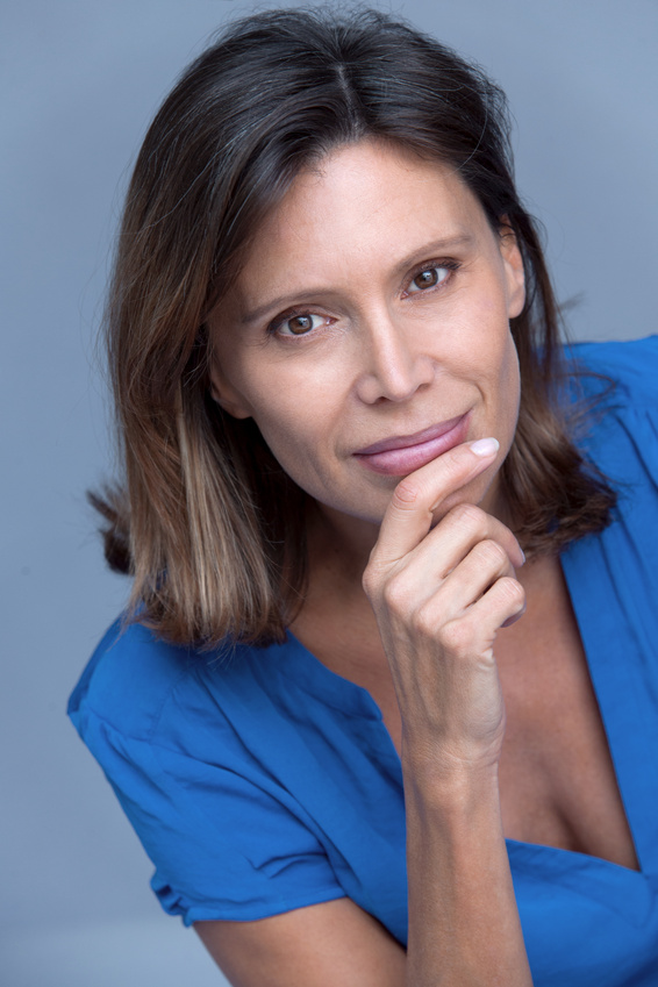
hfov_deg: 10.2
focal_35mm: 135
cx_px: 329
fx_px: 3701
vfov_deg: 15.2
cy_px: 494
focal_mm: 135
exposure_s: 1/160
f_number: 6.3
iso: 400
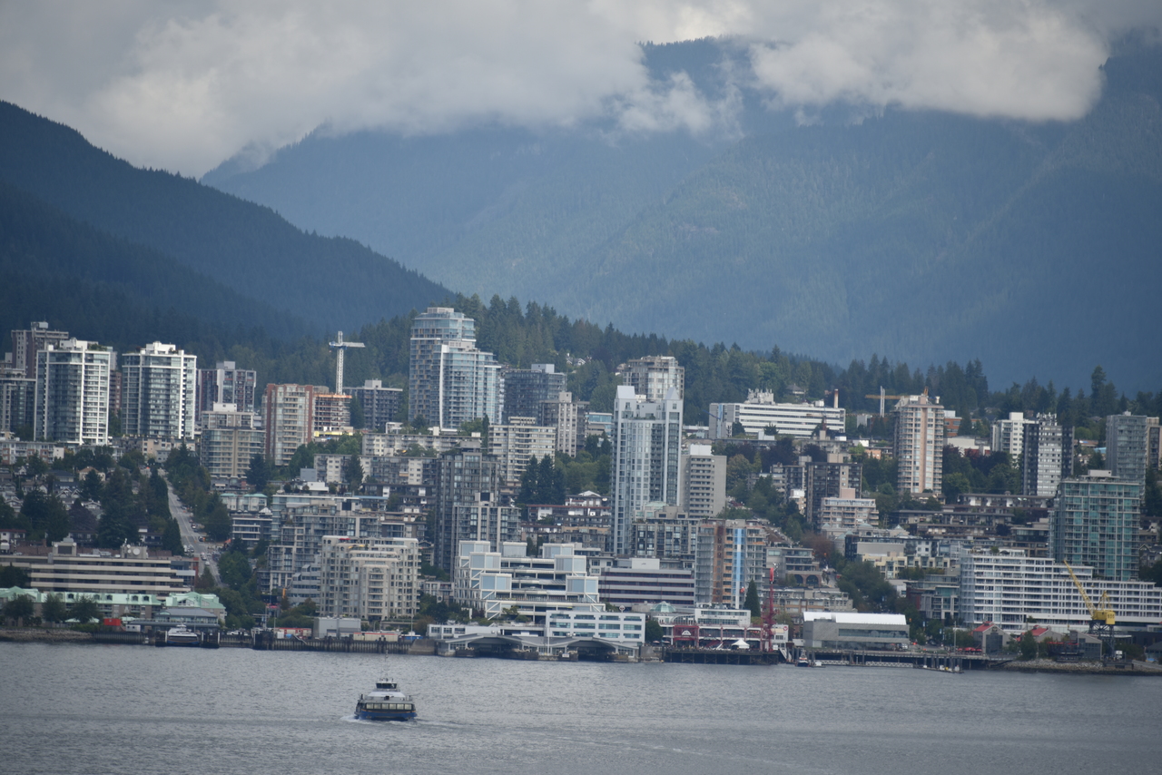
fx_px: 8071
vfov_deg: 5.5
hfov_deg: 8.2
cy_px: 388
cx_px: 581
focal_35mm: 250
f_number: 5.6
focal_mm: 250
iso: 100
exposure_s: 1/500
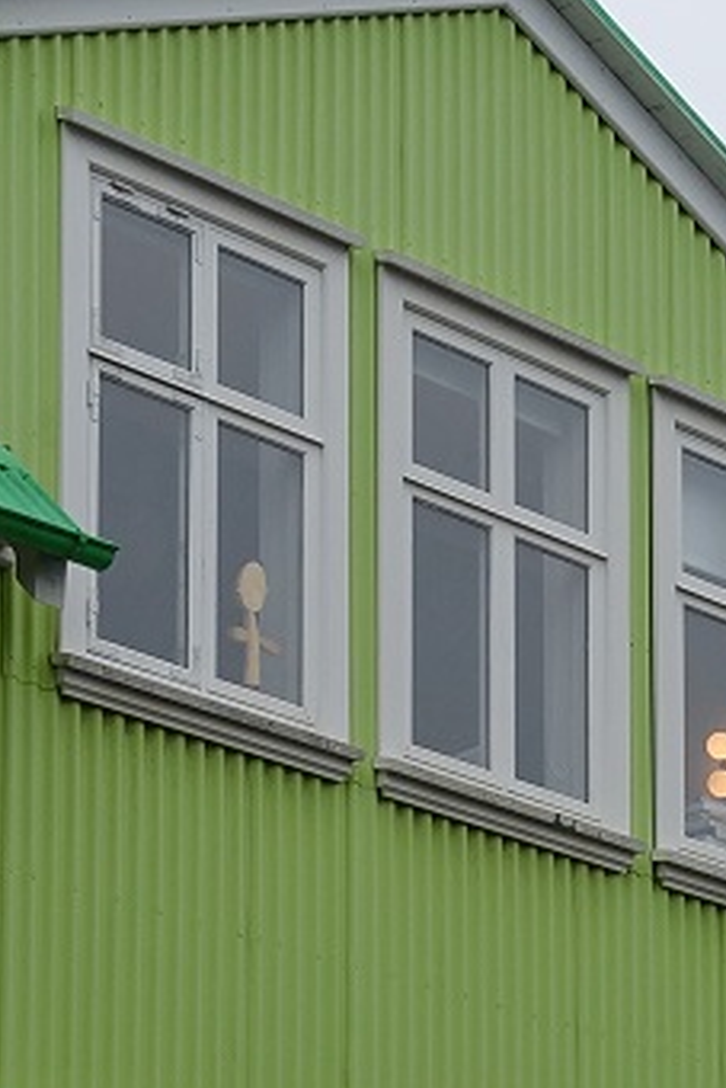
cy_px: 1450
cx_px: 1276
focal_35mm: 169
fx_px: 5107
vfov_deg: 11.8
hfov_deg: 7.9
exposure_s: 1/100
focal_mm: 15.52
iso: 125
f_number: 5.6
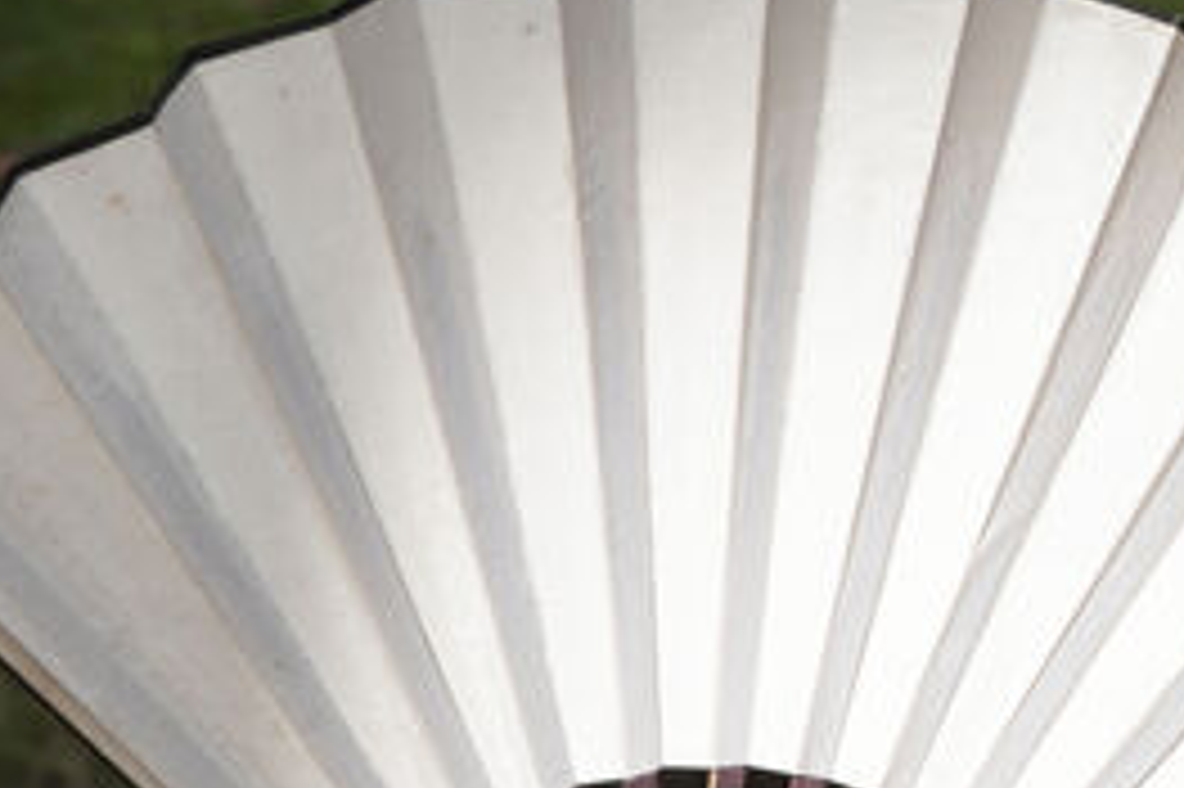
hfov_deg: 6.7
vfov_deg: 4.6
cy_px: 185
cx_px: 1859
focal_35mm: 301
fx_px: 9893
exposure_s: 1/200
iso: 160
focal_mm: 67
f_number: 5.6
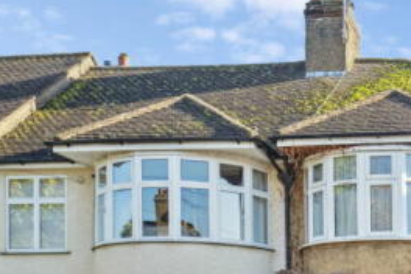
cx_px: 427
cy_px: 230
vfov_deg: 17.5
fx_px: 879
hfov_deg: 24.9
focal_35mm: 77
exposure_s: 1/1250
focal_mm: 31
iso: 1600
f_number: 6.3
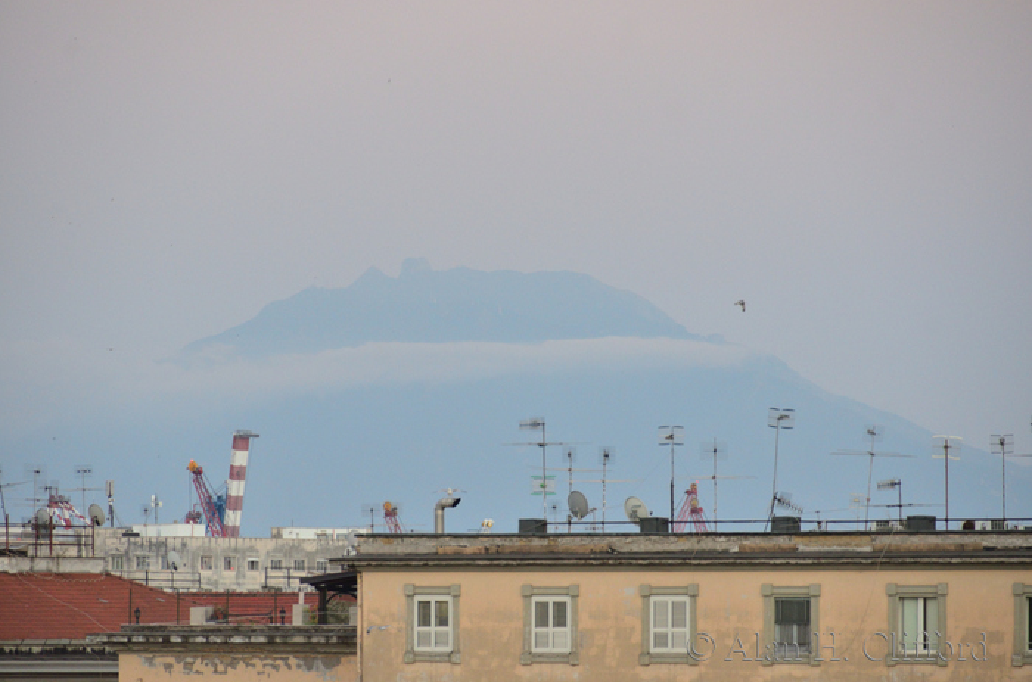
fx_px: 8579
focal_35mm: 300
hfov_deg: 6.9
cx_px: 516
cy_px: 341
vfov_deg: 4.6
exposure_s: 1/80
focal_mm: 200
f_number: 6.3
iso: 1000
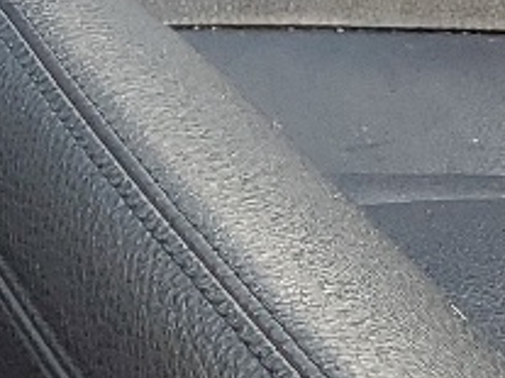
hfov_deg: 8.7
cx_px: -837
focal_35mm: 201
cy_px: -780
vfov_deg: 6.7
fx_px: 2931
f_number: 1.5
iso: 53
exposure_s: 1/120
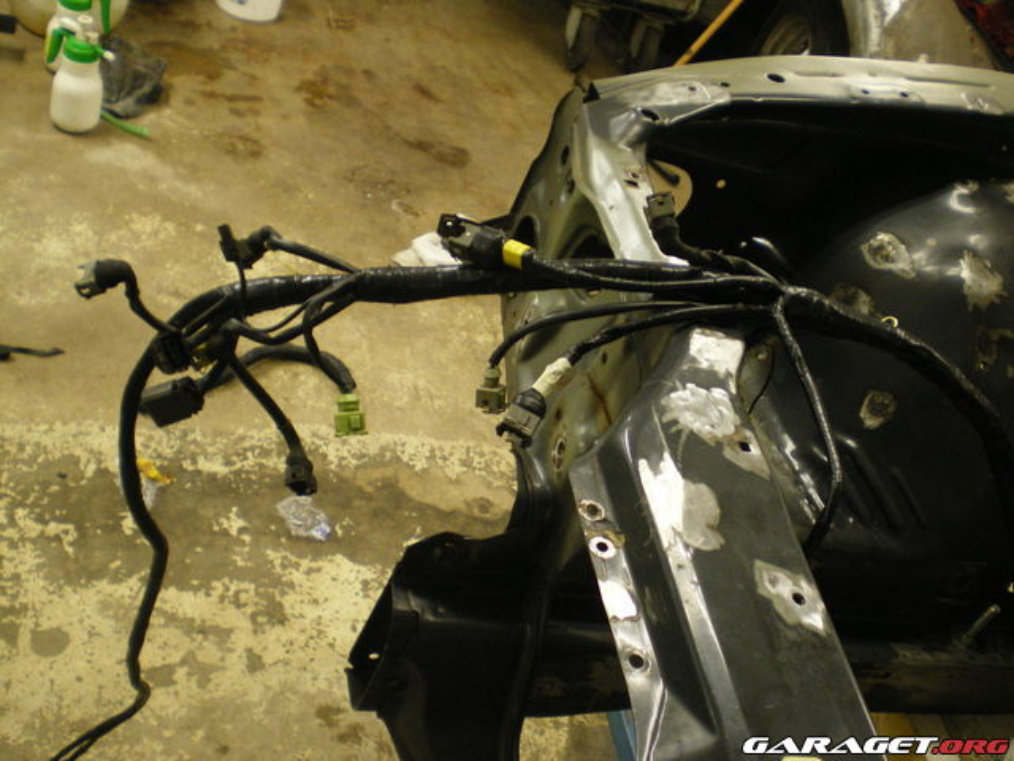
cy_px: 380
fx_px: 1113
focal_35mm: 38
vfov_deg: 37.7
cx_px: 507
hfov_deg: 49.0
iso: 250
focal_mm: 6.3
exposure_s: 1/30
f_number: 3.1
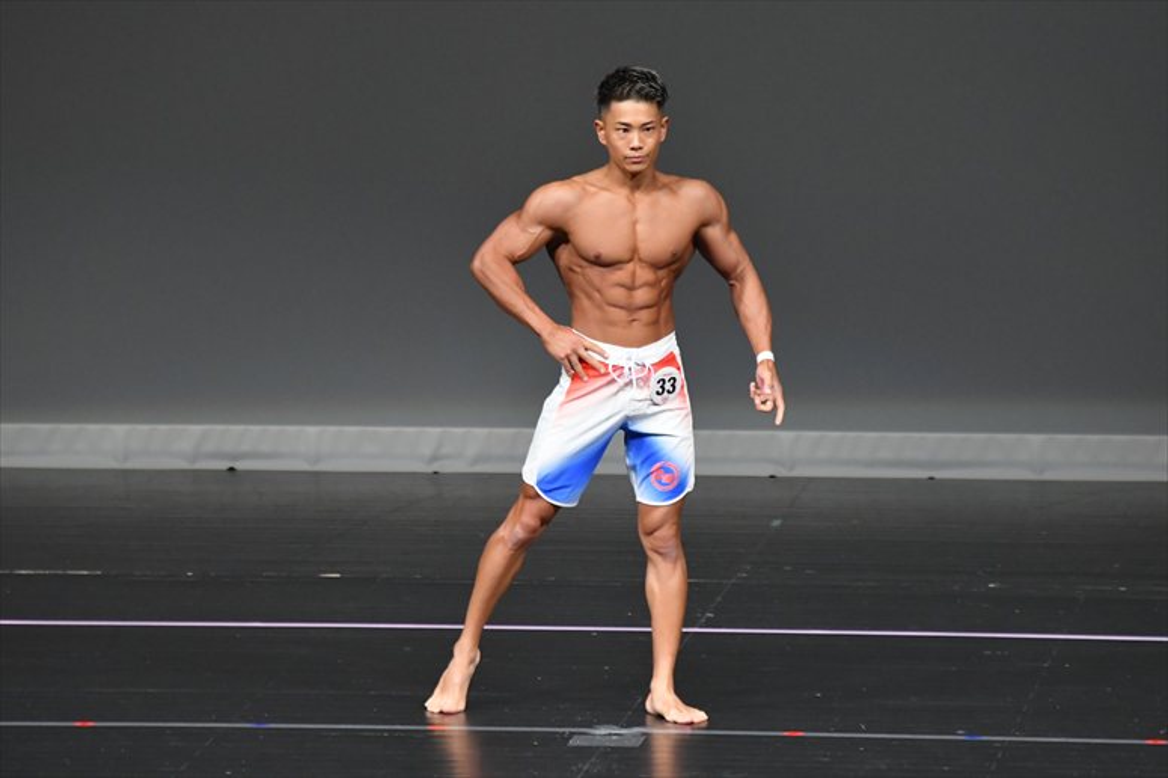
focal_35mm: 345
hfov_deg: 6.0
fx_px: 11188
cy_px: 389
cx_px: 584
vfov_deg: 4.0
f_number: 5.6
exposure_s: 1/400
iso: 4000
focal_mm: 230
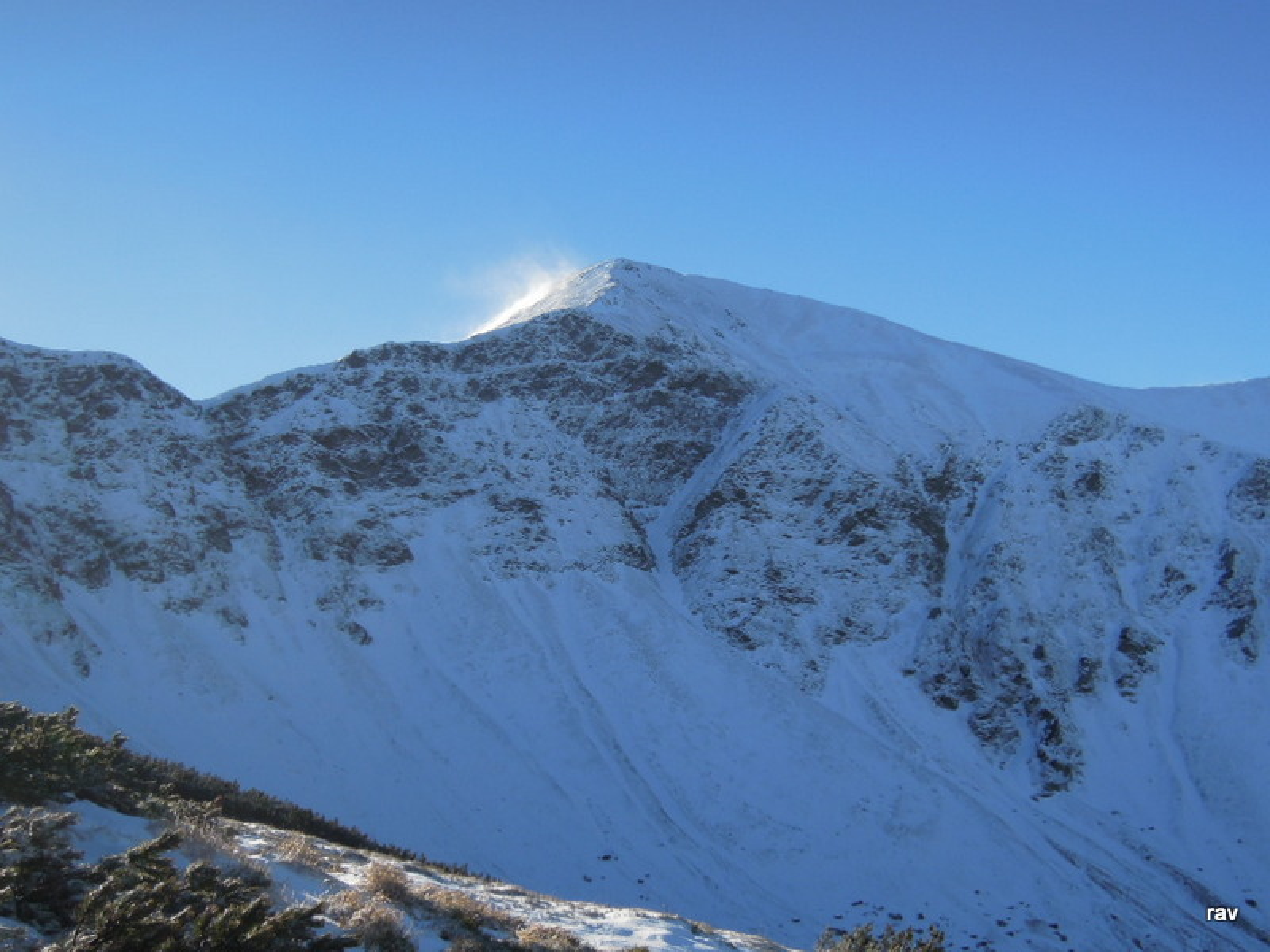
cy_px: 476
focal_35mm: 45
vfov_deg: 32.2
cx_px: 635
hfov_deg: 42.1
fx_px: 1651
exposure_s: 1/1600
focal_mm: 8.1
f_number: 3.5
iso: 160
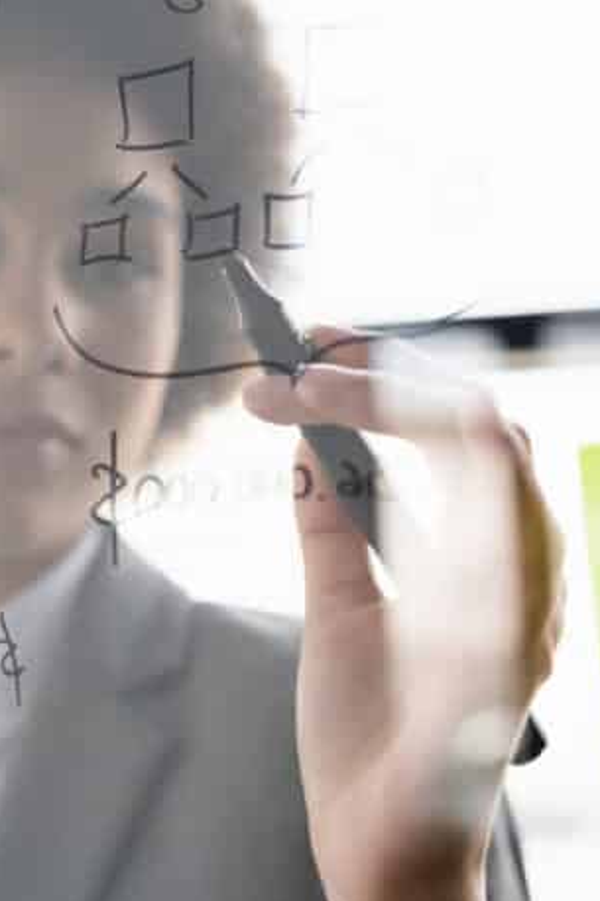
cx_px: 140
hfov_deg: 17.8
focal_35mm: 76
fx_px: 1901
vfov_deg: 26.7
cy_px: 455
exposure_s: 1/200
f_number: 4
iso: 160
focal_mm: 50
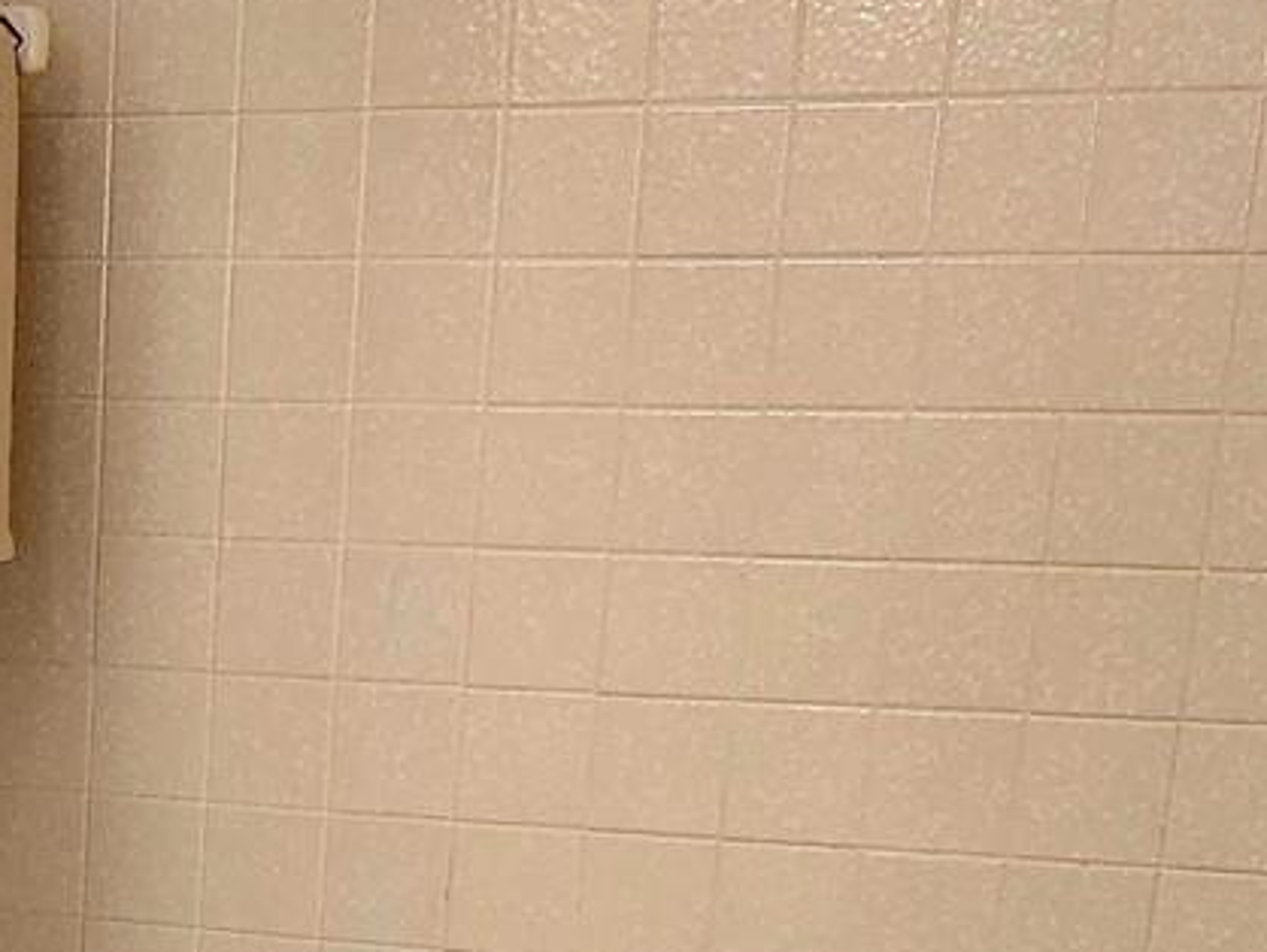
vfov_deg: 15.5
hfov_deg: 20.9
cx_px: -206
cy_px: 1410
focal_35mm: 88
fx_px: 3223
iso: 400
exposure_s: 1/120
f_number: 1.8
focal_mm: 5.54
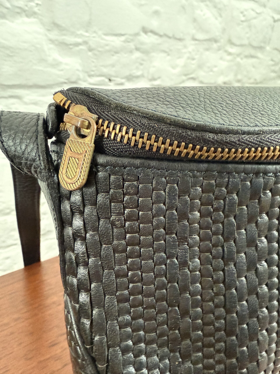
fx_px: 259
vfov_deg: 71.6
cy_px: 187
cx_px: 140
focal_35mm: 24
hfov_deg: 56.8
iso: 1250
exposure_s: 1/60
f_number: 2.2
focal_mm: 2.22
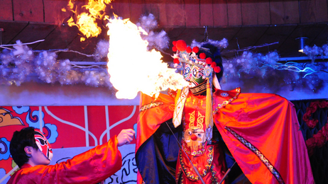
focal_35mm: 119
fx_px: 1035
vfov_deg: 10.2
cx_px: 158
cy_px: 86
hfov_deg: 18.0
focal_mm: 70
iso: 3200
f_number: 5.3
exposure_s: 1/800
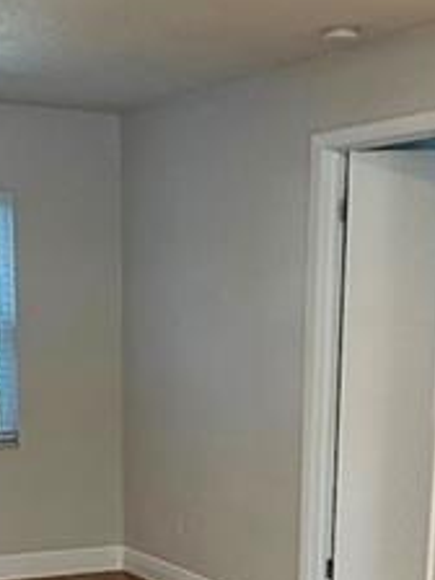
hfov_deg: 19.6
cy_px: 658
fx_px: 1257
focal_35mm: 75
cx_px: 212
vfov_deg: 24.1
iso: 160
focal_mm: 2.22
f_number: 2.2
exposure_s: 1/120
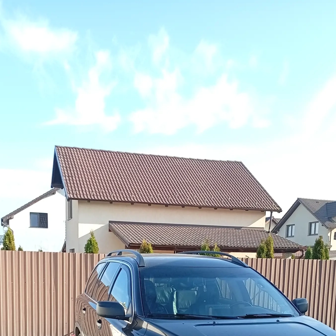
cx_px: 161
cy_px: 329
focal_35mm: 47
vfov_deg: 33.3
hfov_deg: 36.1
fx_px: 516
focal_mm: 3.98
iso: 50
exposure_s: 1/176
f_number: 1.8
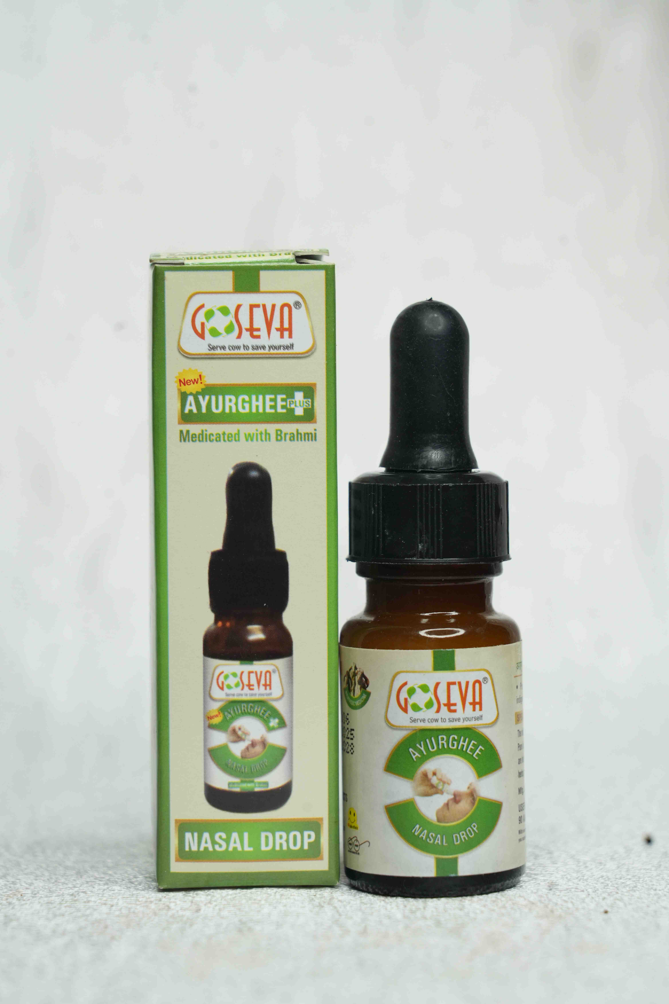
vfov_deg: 19.5
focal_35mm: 105
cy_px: 502
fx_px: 2927
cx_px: 334
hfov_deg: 13.0
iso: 1000
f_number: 9
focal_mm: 105
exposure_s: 1/125
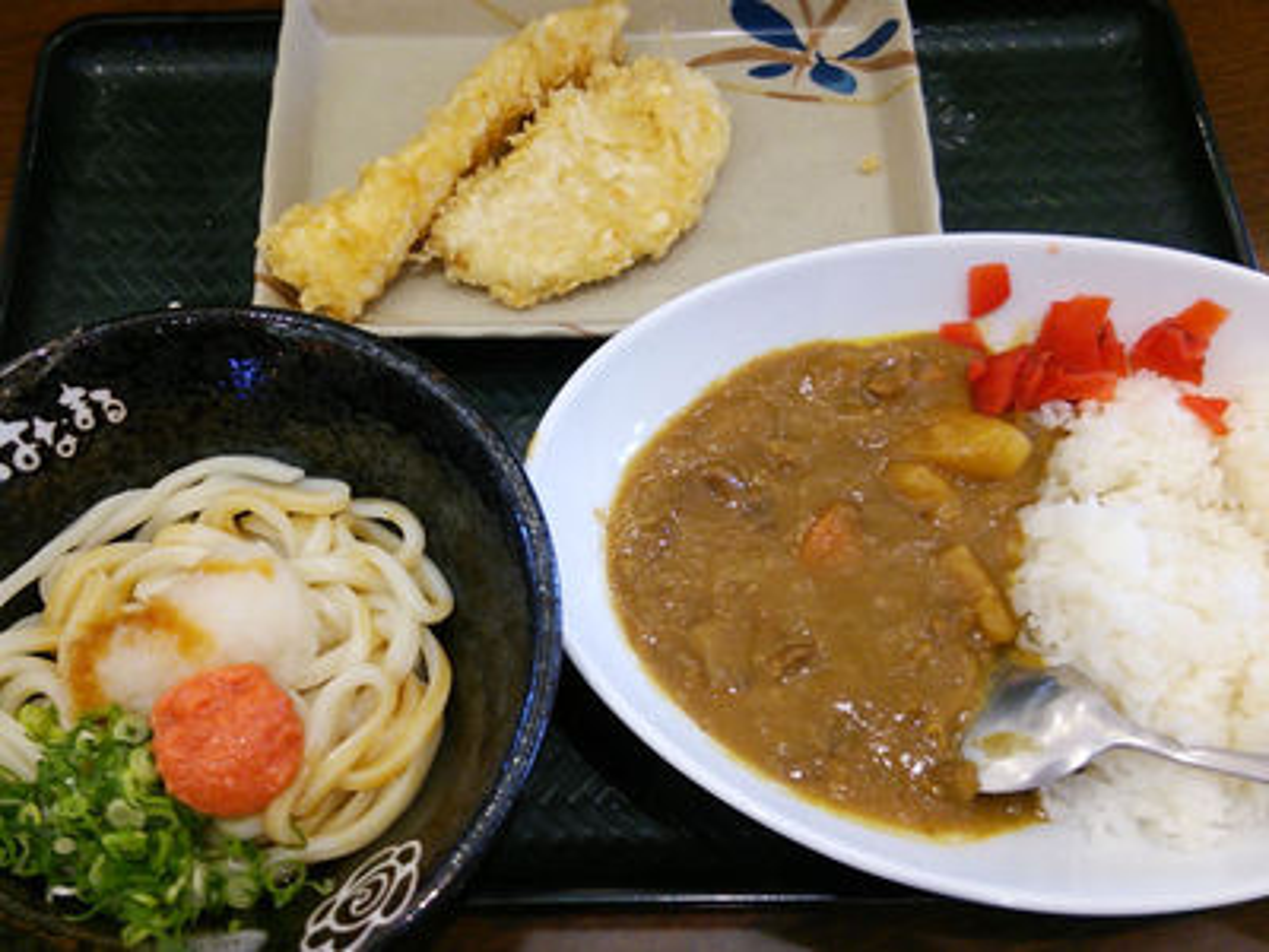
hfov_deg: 60.0
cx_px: 634
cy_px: 476
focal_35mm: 30
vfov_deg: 46.8
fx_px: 1100
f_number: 1.94
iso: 80
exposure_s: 1/51
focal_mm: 4.06
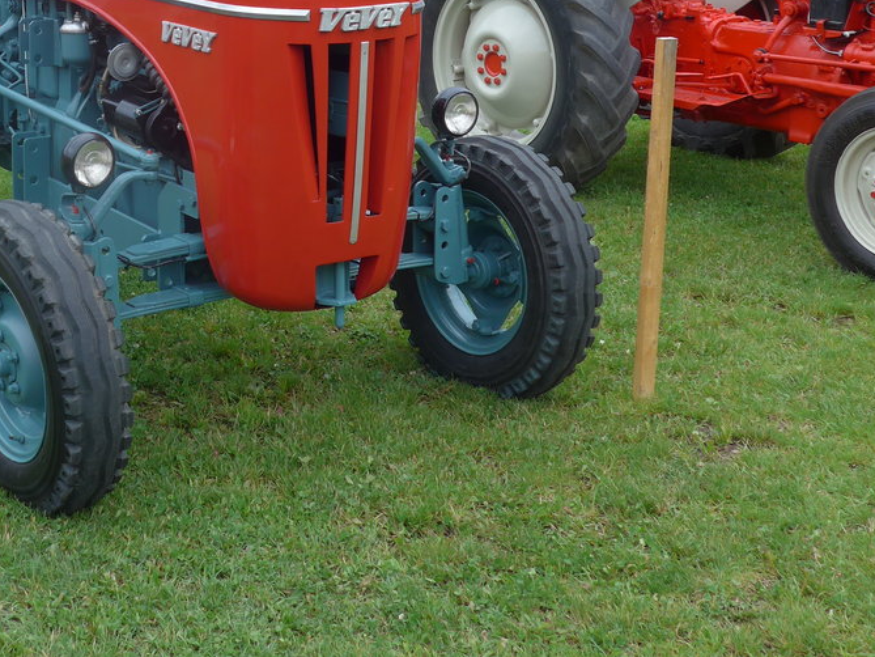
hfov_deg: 31.0
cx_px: 187
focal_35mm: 61
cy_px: 69
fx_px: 1542
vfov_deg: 23.4
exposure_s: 1/320
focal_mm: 7
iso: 80
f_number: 2.8
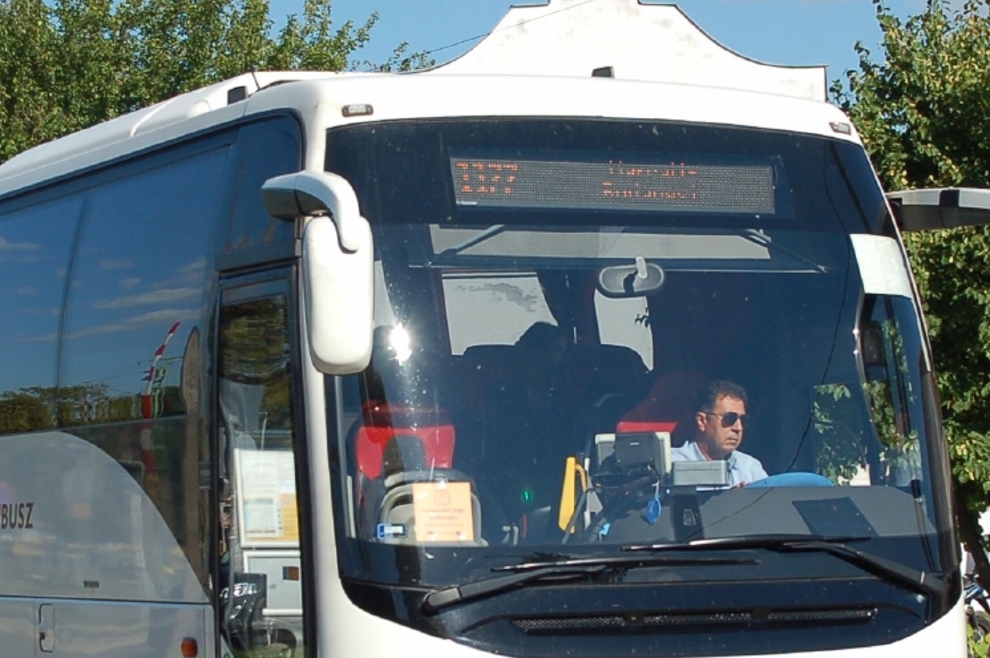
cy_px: 518
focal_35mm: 89
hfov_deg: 22.8
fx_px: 2445
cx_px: 355
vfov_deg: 15.2
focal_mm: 34
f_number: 5
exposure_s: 1/1250
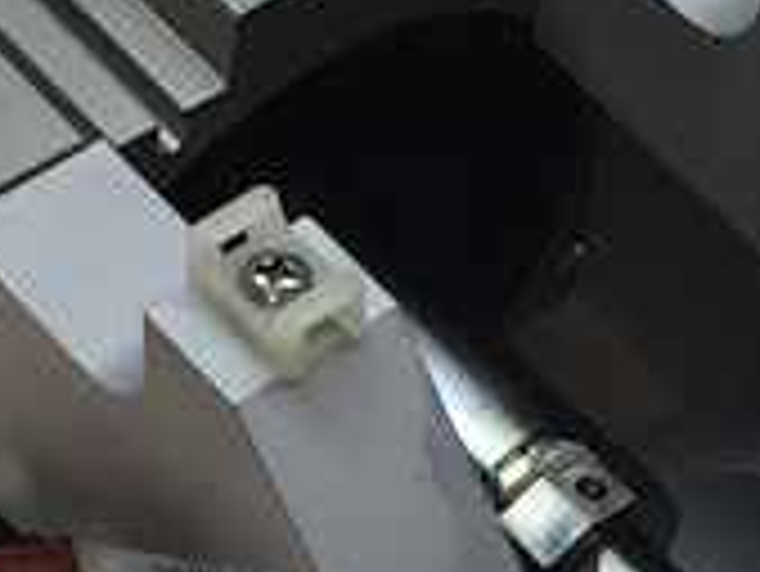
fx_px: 3076
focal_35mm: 140
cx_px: 540
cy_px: 635
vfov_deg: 10.5
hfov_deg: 14.0
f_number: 2.2
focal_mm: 4.15
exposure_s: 1/33
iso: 40
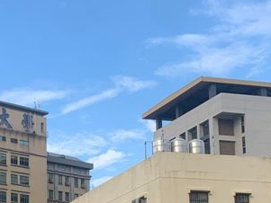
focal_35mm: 83
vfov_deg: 16.9
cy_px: 255
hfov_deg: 21.6
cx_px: -66
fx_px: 650
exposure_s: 1/1205
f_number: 1.8
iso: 25
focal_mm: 4.25
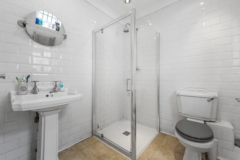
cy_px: 80
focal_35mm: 14
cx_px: 120
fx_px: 93
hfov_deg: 104.3
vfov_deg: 81.1
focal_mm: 14
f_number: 8
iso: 400
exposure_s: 1/5
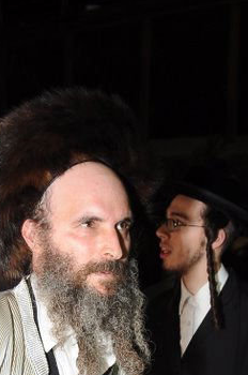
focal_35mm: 79
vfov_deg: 24.3
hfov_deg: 17.1
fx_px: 820
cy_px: 391
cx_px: 57
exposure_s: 1/60
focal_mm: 18
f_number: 3.5
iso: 640
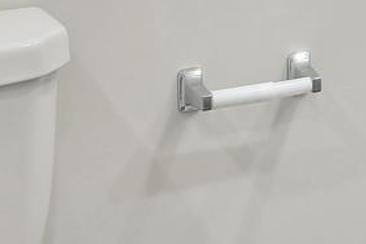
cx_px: 554
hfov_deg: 15.1
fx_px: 1271
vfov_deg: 10.0
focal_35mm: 125
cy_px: -274
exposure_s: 1/13
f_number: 8
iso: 200
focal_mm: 17
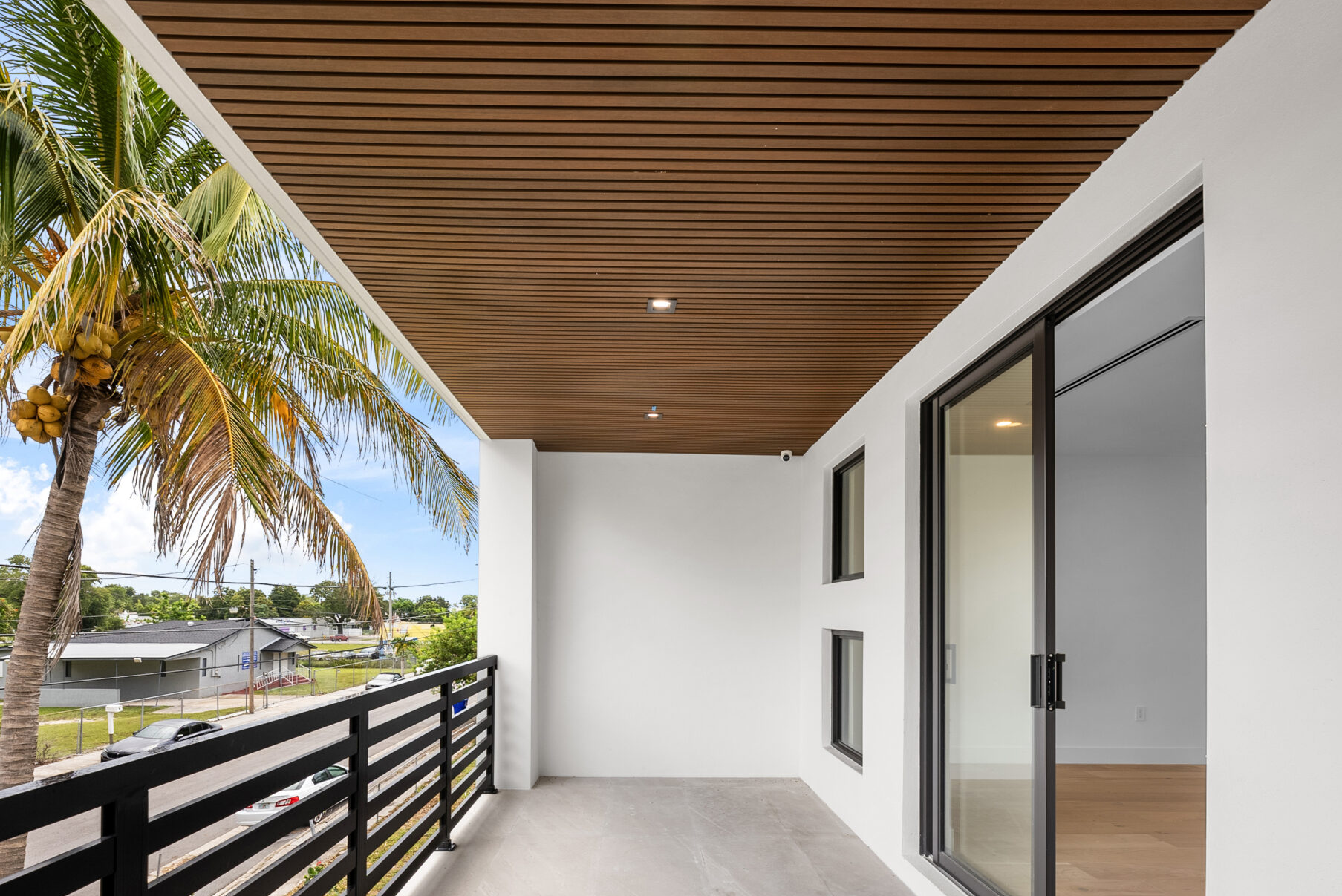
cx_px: 636
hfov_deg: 93.2
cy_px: 618
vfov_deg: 68.0
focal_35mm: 17
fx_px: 634
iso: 250
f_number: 8
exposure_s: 1/50
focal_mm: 12
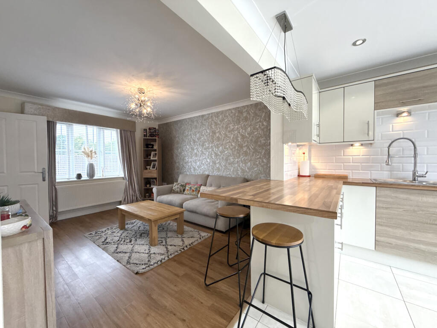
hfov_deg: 102.1
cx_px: 218
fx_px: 177
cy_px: 164
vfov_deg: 85.7
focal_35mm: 14
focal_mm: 2.22
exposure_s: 1/100
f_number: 2.2
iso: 250
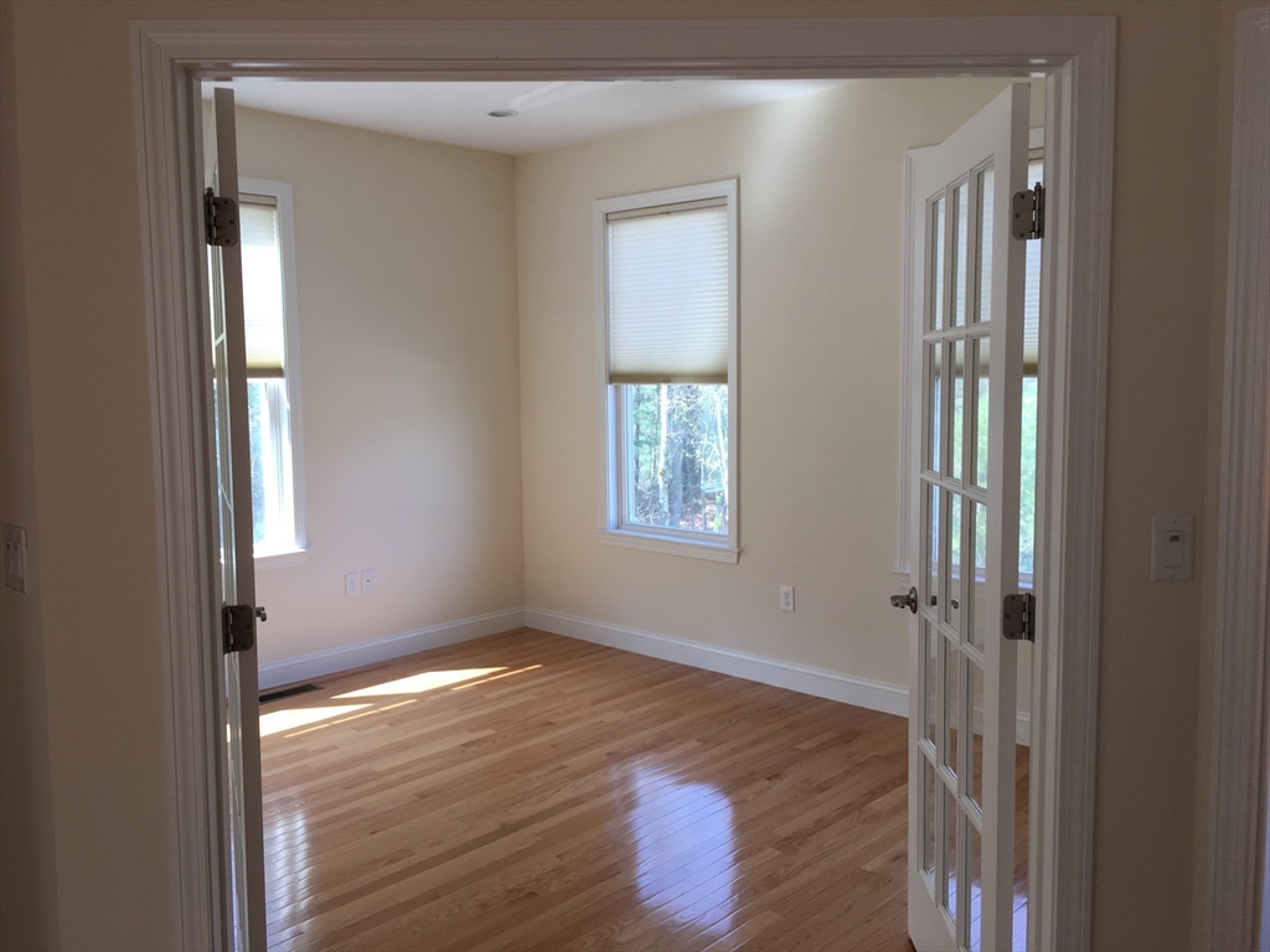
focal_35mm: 29
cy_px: 476
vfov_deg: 48.2
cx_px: 635
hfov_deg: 61.7
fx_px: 1064
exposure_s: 1/60
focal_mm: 4.15
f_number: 2.2
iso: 32
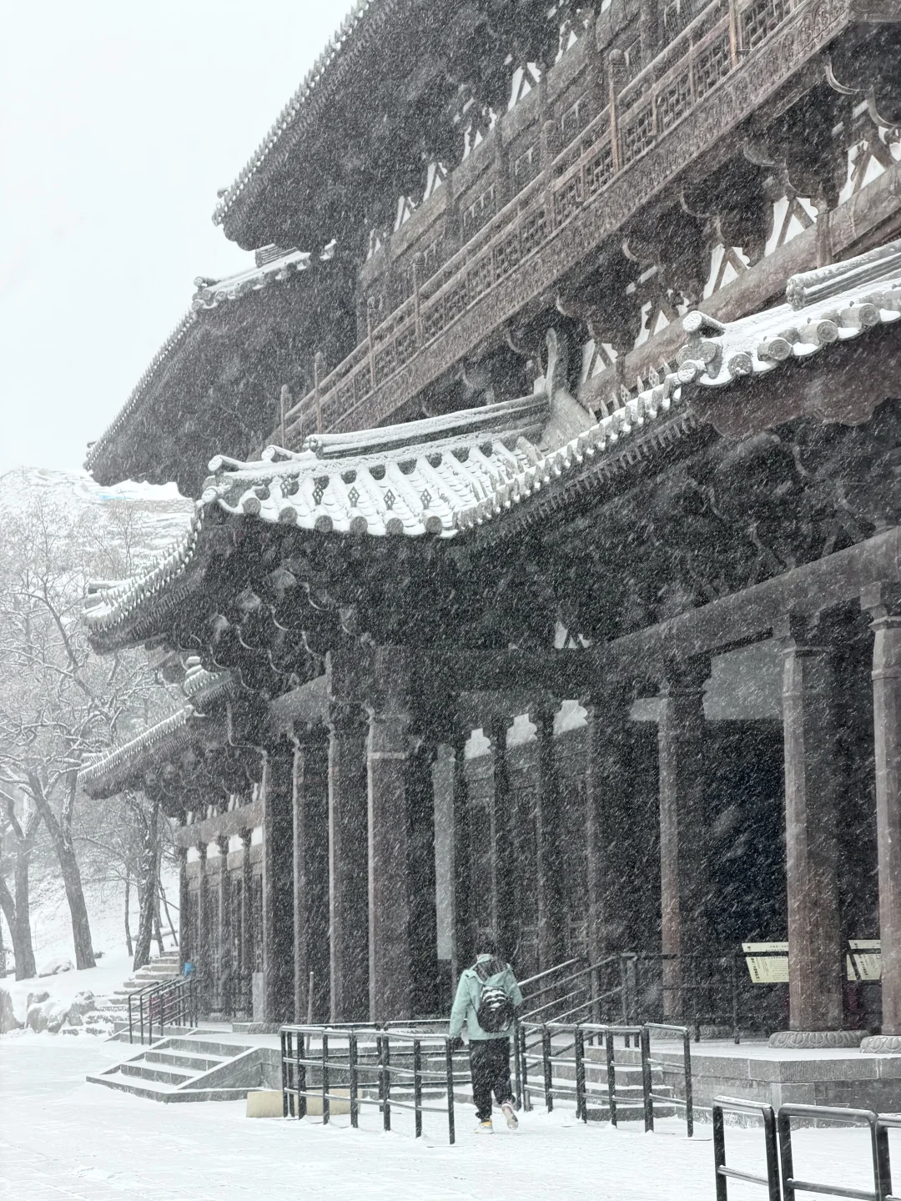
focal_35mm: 100
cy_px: 600
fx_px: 3470
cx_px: 450
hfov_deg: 14.8
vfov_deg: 19.6
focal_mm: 16.89
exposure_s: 1/121
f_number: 2.8
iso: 80
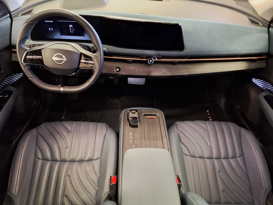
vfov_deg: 58.9
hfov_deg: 73.9
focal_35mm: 23
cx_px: 136
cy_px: 102
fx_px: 181
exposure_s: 1/20
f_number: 1.8
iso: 800
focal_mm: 5.54
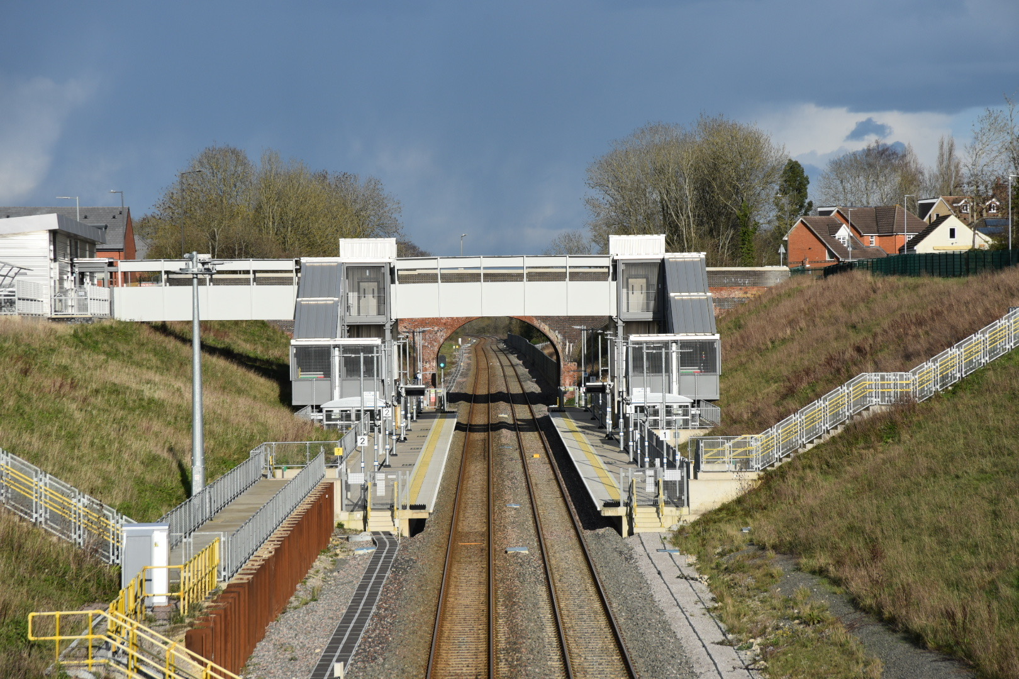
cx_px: 510
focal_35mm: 120
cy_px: 340
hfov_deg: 17.1
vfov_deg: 11.4
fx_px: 3396
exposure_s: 1/500
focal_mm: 120
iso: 200
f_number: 11
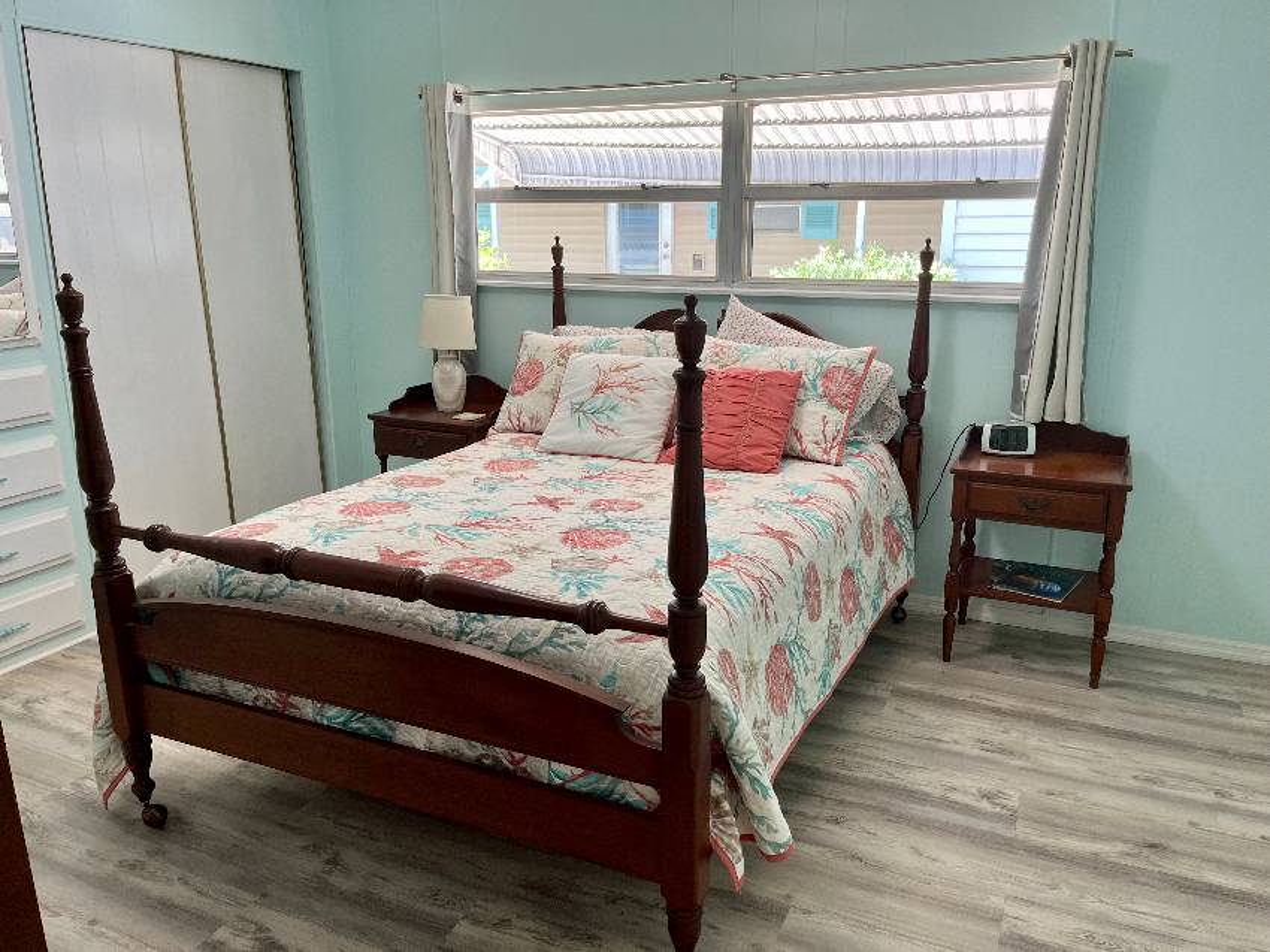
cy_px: 476
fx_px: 954
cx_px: 635
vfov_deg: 53.0
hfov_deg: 67.3
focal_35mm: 26
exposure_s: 1/120
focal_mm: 5.1
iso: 100
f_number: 1.6
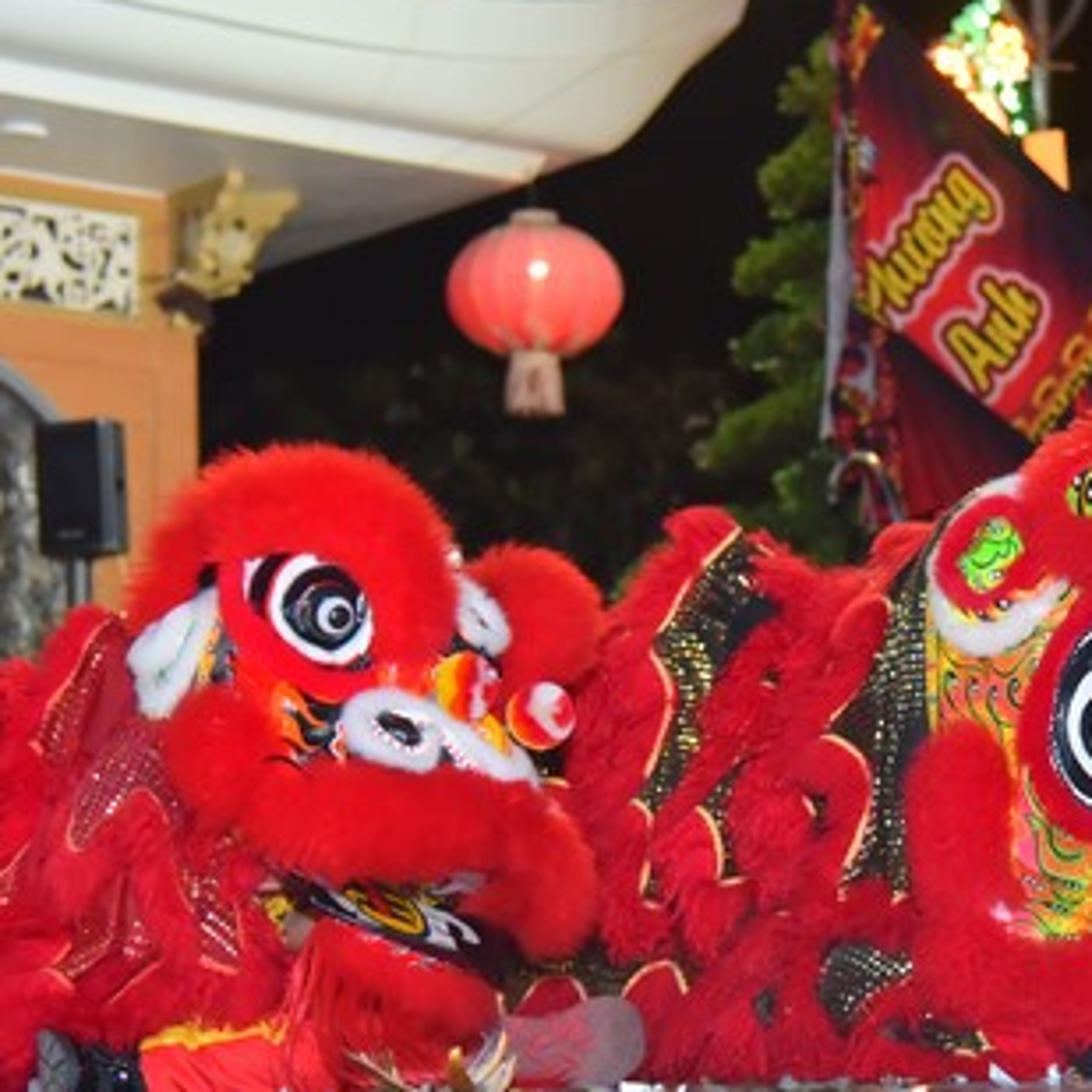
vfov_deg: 18.7
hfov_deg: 18.6
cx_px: 696
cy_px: 497
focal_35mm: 93
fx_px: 3319
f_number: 4
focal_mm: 52
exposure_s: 1/200
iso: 2000
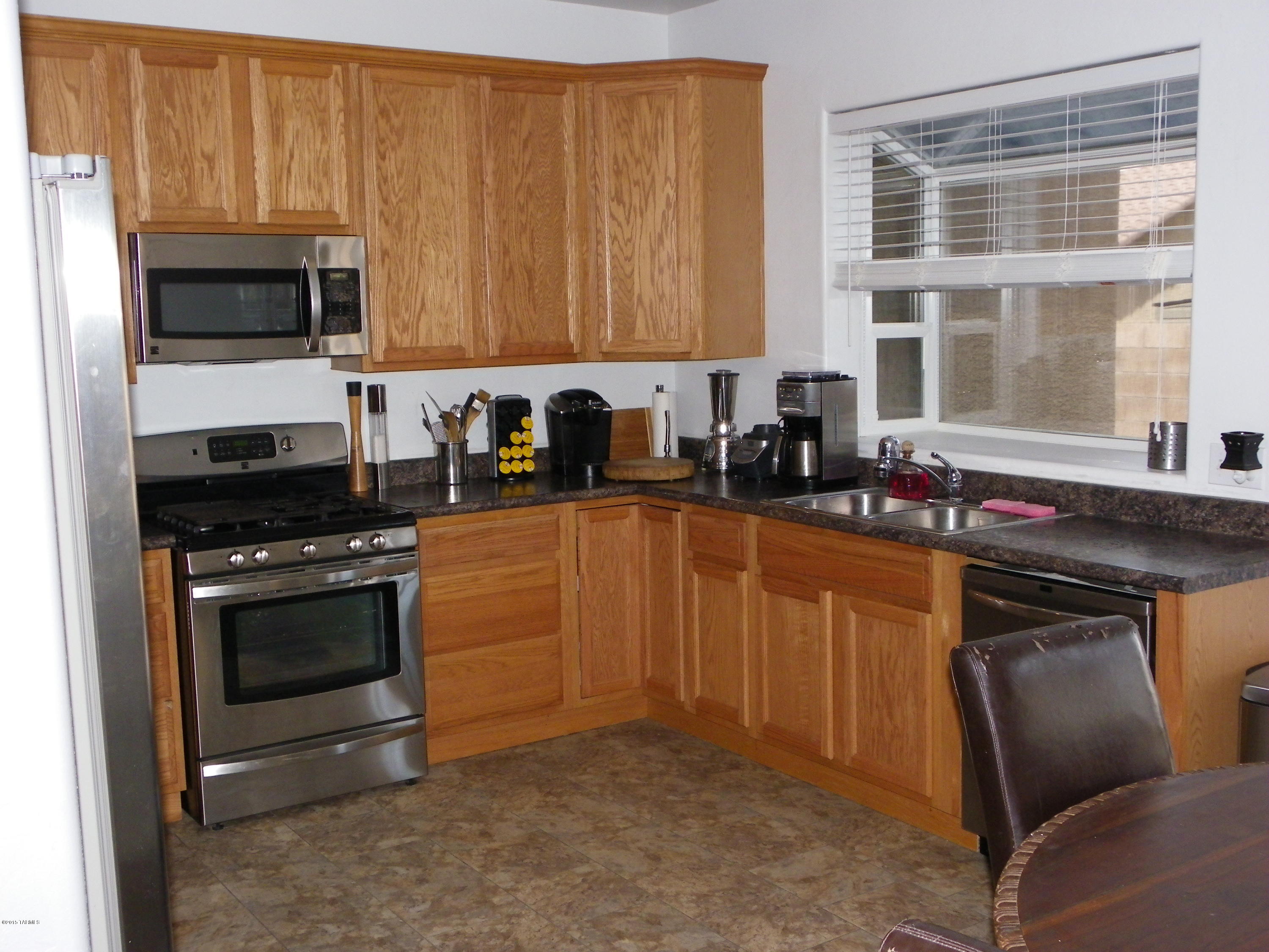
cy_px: 476
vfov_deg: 37.7
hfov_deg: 49.0
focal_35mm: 38
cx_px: 634
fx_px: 1393
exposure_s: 1/80
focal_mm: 6.8
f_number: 3.2
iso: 200
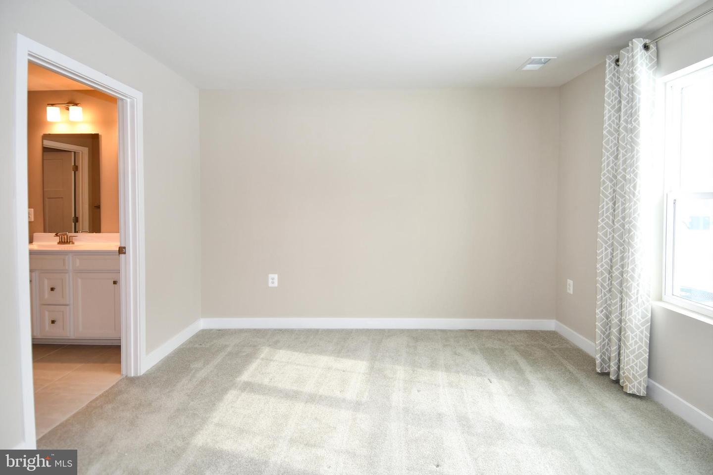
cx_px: 356
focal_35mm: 18
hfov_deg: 90.0
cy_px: 238
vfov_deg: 67.4
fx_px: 356
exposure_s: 1/80
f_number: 4.5
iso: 200
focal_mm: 12
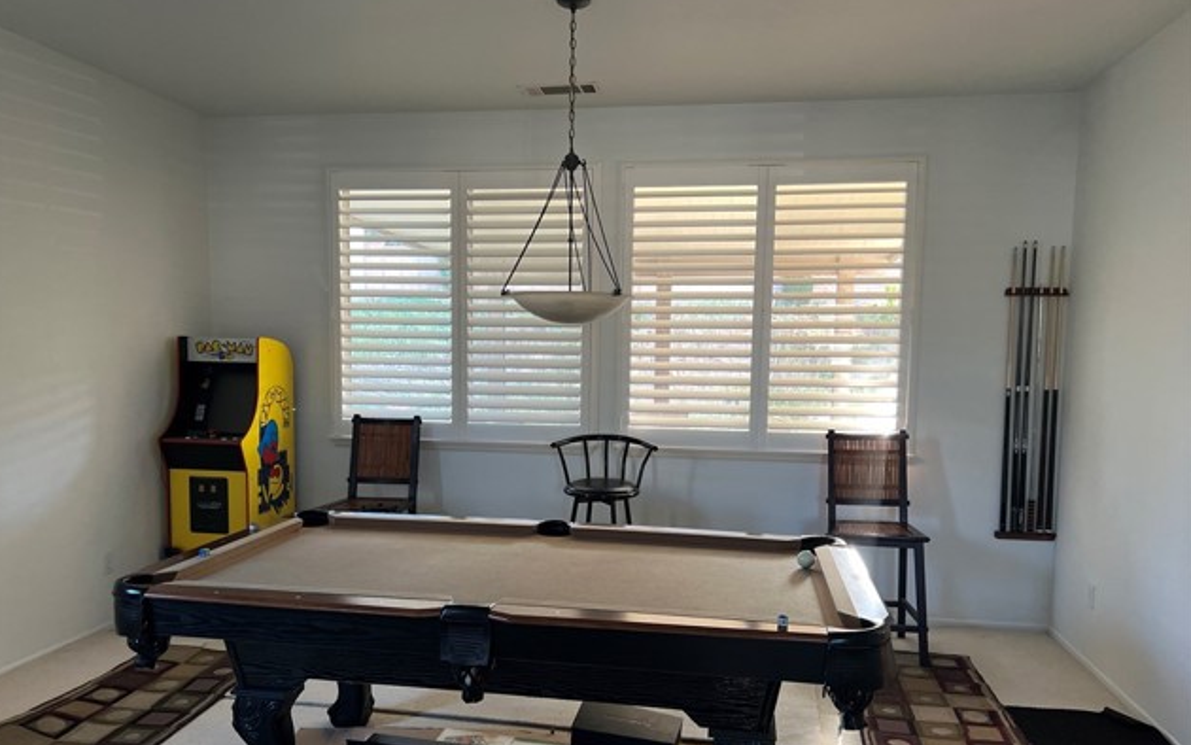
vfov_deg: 44.4
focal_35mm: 28
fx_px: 909
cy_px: 427
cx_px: 592
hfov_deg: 66.5
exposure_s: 1/78
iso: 125
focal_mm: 5.7
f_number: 1.5
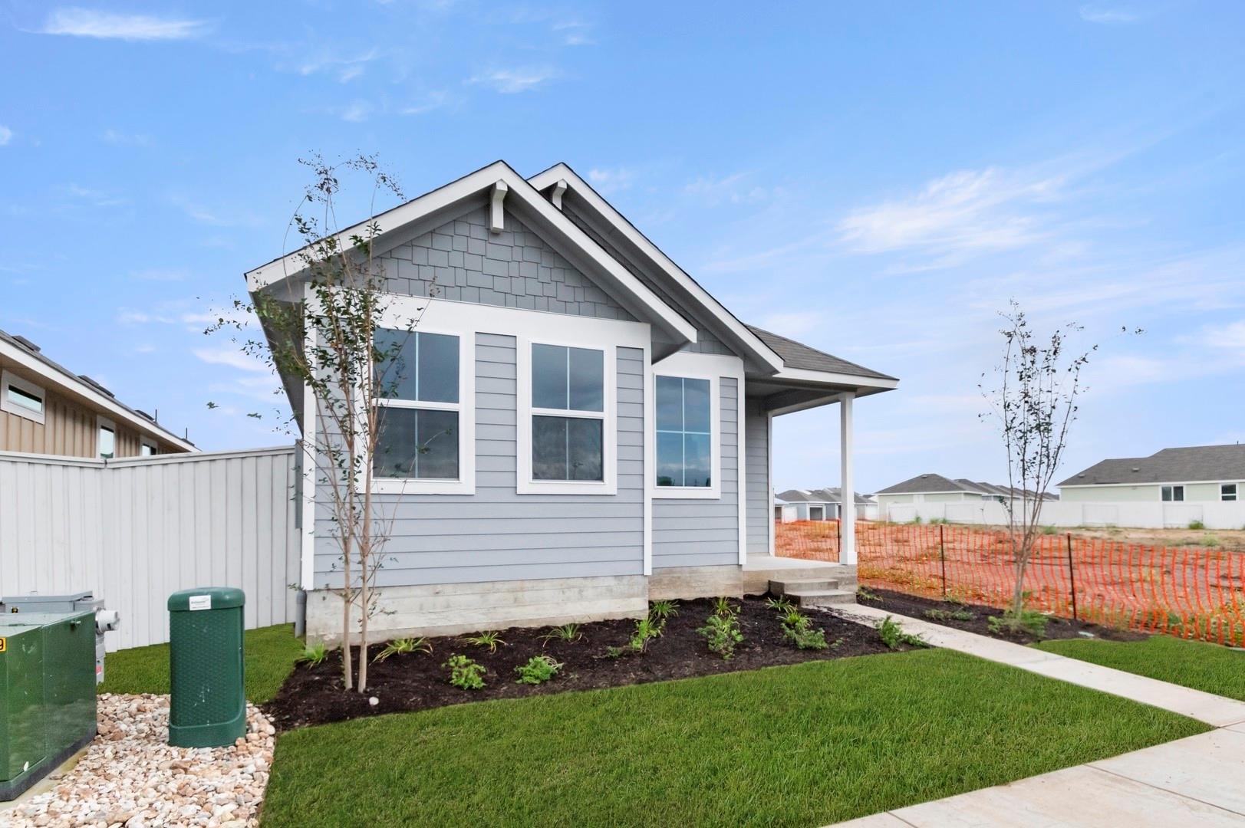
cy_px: 414
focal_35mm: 36
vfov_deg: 36.8
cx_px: 622
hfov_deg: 53.2
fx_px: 1244
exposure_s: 1/1250
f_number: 8
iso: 400
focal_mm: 24
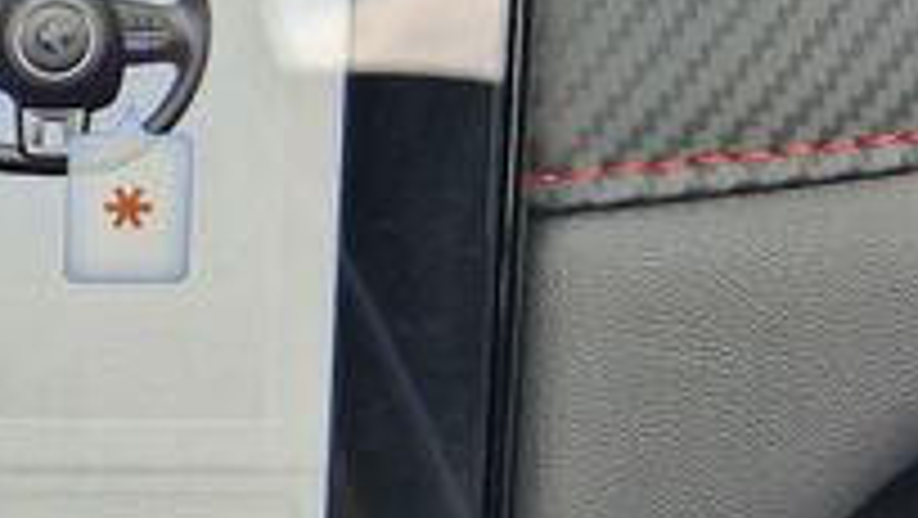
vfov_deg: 11.4
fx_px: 2557
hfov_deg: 16.1
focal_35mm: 105
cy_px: -88
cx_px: -891
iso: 50
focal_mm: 5.54
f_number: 1.8
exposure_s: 1/180
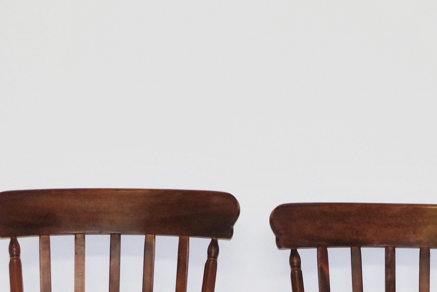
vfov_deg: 9.8
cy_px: 309
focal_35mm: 139
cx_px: 262
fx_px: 1687
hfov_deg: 14.7
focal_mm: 26.25
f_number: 4
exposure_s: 1/60
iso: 1600
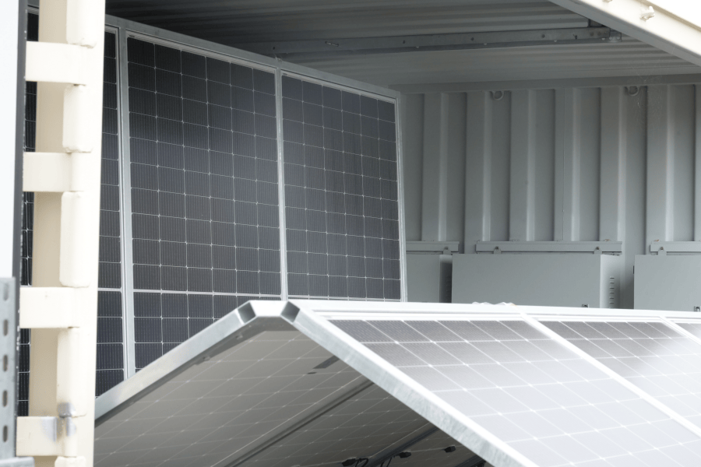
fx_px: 1869
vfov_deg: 14.3
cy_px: 234
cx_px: 350
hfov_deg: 21.2
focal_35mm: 96
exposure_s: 1/400
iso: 2000
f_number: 14
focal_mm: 96
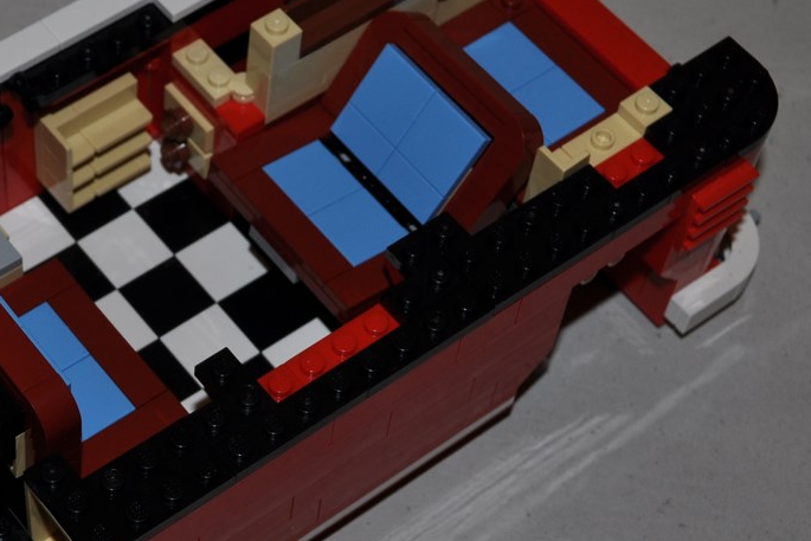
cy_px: 331
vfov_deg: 15.0
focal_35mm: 91
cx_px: 116
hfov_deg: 22.0
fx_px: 2050
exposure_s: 1/30
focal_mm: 26
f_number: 5.6
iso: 200
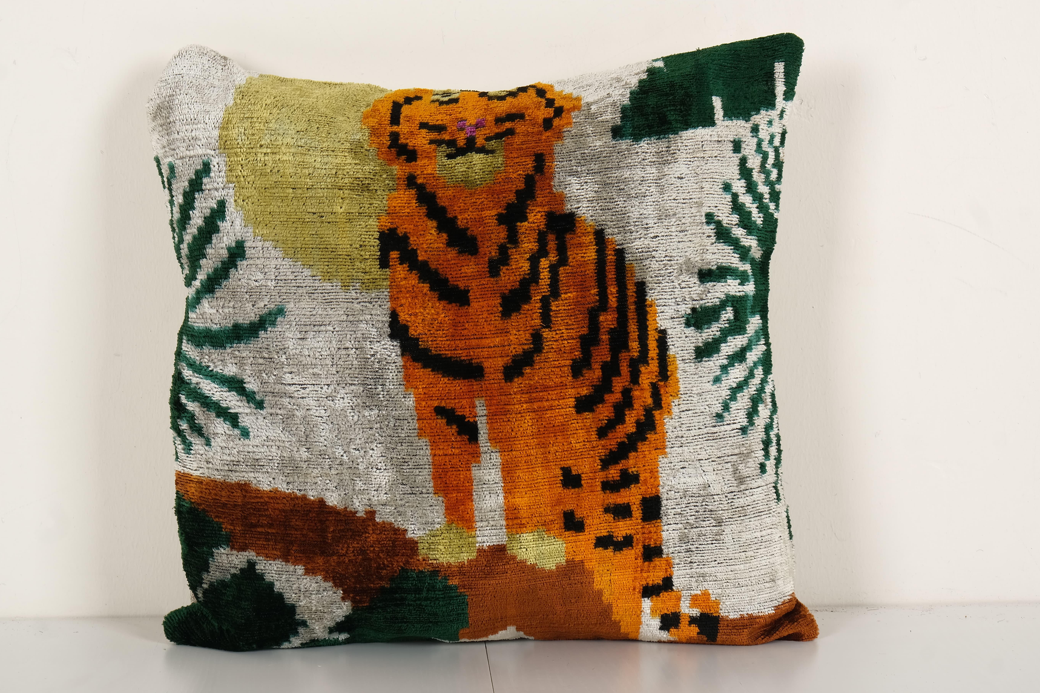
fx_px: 2426
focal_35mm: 84
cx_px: 456
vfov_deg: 16.3
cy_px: 348
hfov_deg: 24.2
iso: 80
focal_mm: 48.4
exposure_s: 1/160
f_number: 13
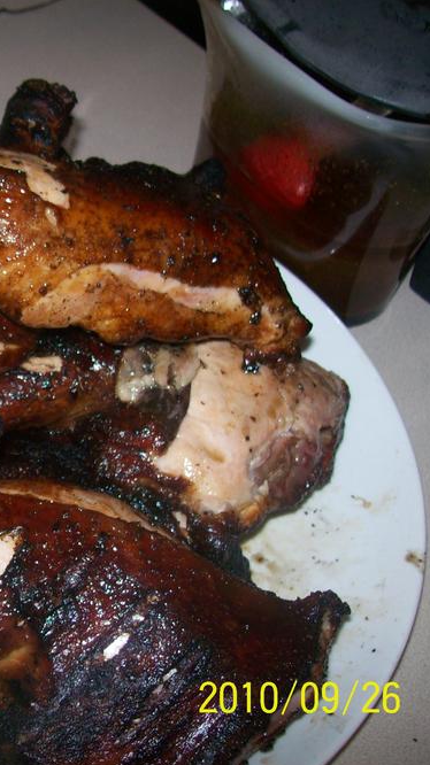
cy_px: 386
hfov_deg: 21.5
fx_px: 1076
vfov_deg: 39.2
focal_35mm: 53
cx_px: -43
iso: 80
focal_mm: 6
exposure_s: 1/64
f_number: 2.7
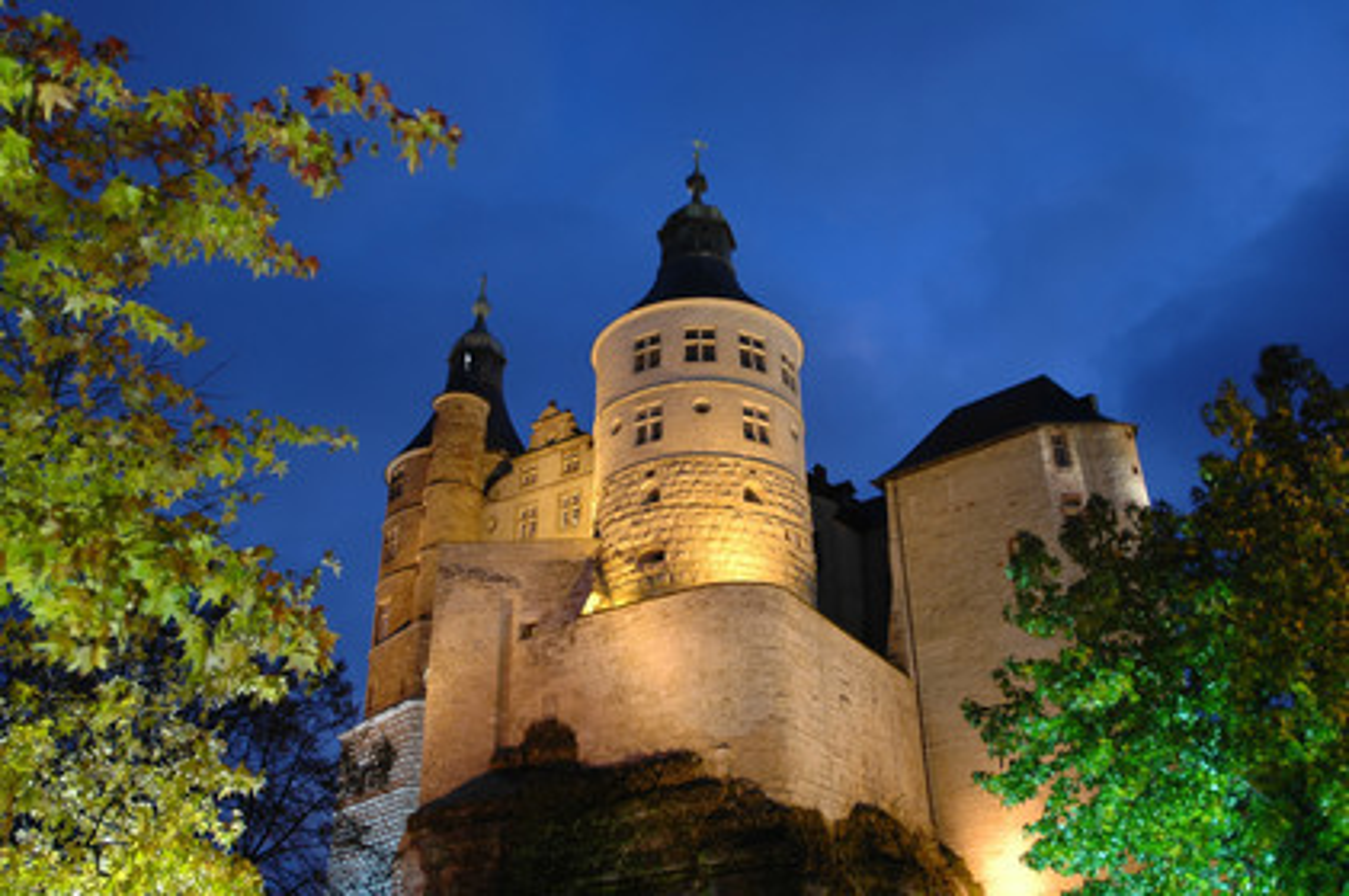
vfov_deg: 43.5
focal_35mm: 30
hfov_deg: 62.0
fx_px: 1123
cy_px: 448
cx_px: 674
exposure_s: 1/8
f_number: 2.8
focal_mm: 20
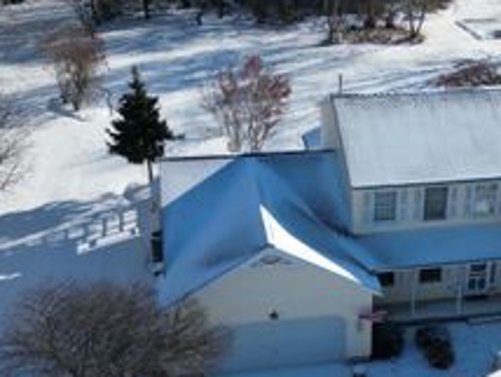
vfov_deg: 25.8
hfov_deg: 33.6
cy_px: 285
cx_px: 377
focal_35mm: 56
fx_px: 811
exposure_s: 1/4000
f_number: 1.7
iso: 140
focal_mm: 6.72
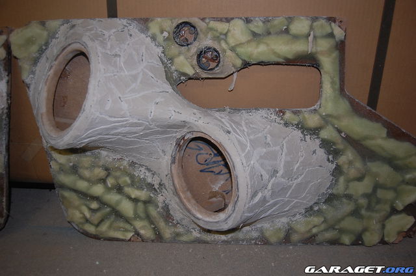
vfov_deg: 43.4
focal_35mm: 30
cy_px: 138
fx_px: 346
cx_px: 208
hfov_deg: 62.0
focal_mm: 20
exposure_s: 1/60
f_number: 3.8
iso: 400
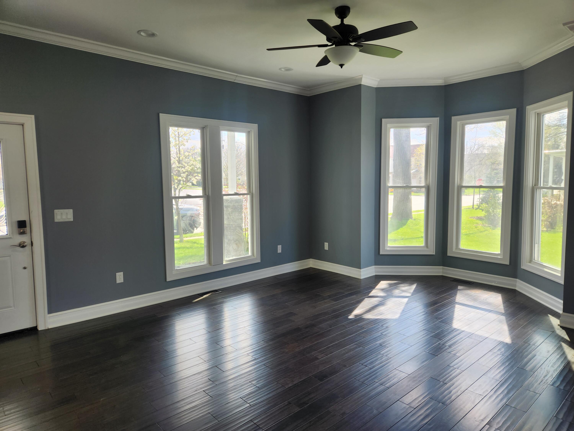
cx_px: 287
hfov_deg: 73.9
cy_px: 216
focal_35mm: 23
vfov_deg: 58.9
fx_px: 381
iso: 25
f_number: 1.8
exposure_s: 1/120
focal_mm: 5.4
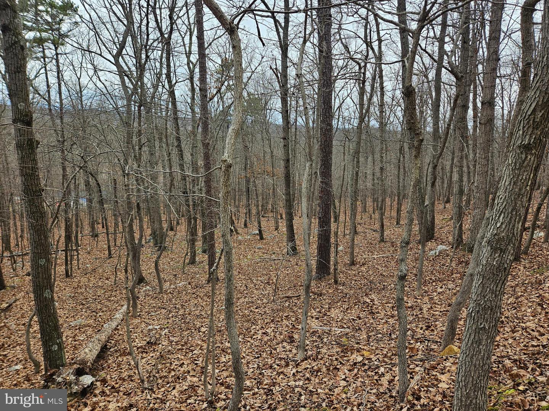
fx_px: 365
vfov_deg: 58.9
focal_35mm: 23
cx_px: 274
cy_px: 206
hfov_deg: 73.9
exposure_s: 1/207
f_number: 1.8
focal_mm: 5.4
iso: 50
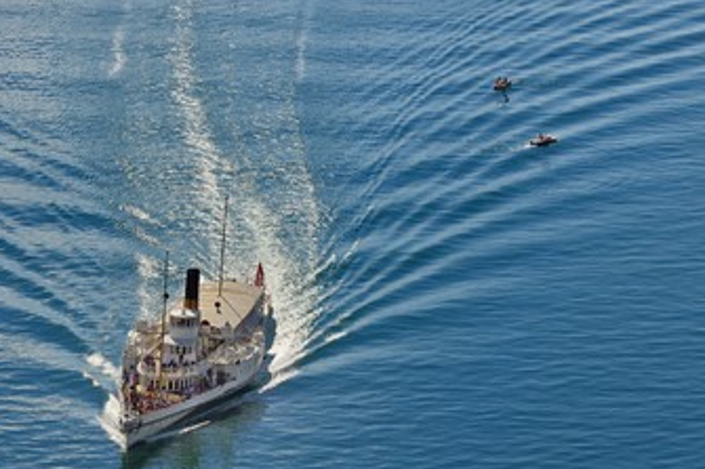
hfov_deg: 8.2
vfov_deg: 5.5
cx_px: 280
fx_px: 4913
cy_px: 257
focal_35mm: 251
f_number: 14
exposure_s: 1/320
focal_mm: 200
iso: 200
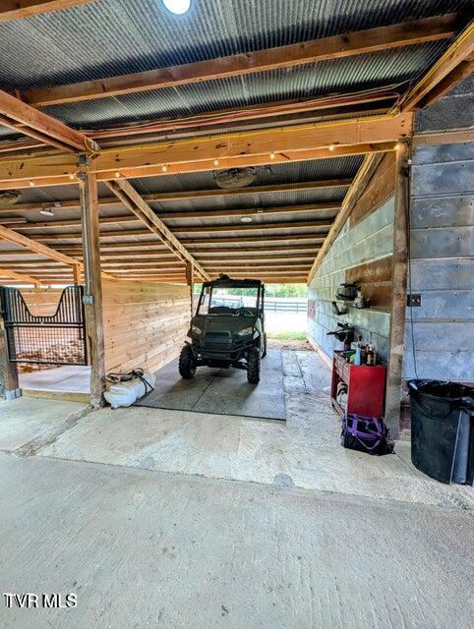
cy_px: 314
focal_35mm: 12
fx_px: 219
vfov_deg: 110.5
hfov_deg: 94.6
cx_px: 237
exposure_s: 1/120
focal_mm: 2.02
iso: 92
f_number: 1.7
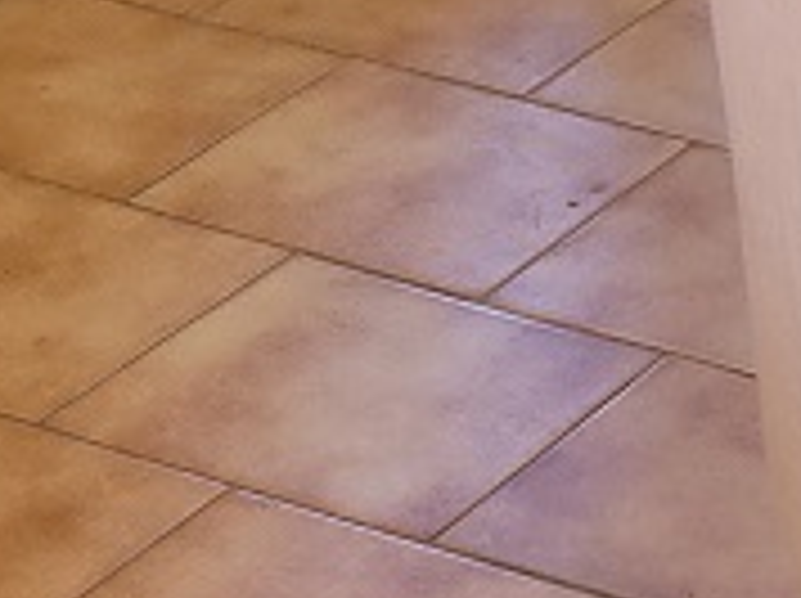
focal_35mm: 165
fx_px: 3813
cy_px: -1104
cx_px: 2149
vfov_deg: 7.9
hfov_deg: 9.9
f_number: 1.8
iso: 64
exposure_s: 1/100
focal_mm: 5.4
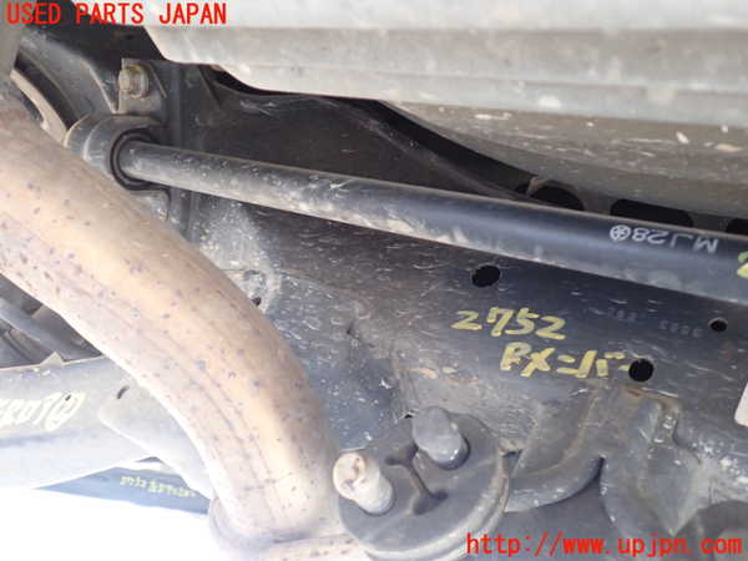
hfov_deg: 60.0
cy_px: 280
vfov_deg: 46.8
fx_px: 648
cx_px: 374
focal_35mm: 30
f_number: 2.3
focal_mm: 5.4
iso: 320
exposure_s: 1/30
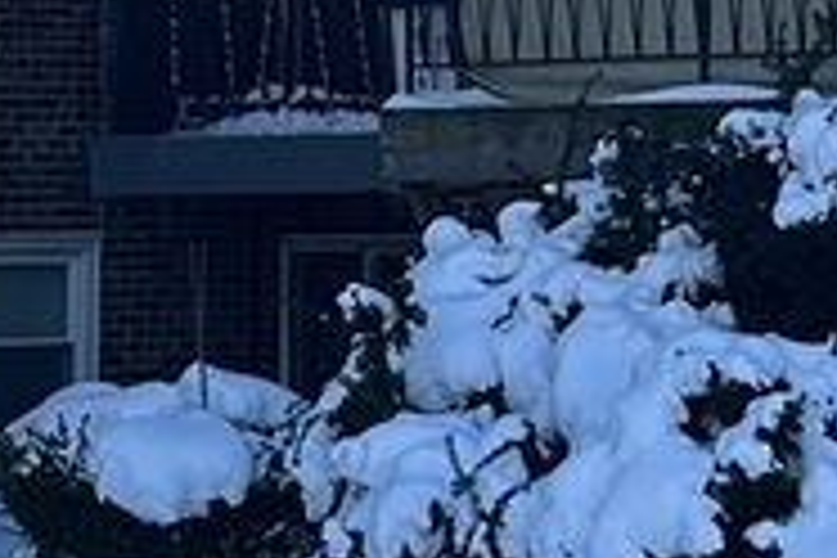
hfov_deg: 9.8
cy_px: -572
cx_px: 369
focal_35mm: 209
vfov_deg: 6.4
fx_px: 4859
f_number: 1.5
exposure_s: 1/3460
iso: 50
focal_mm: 5.7
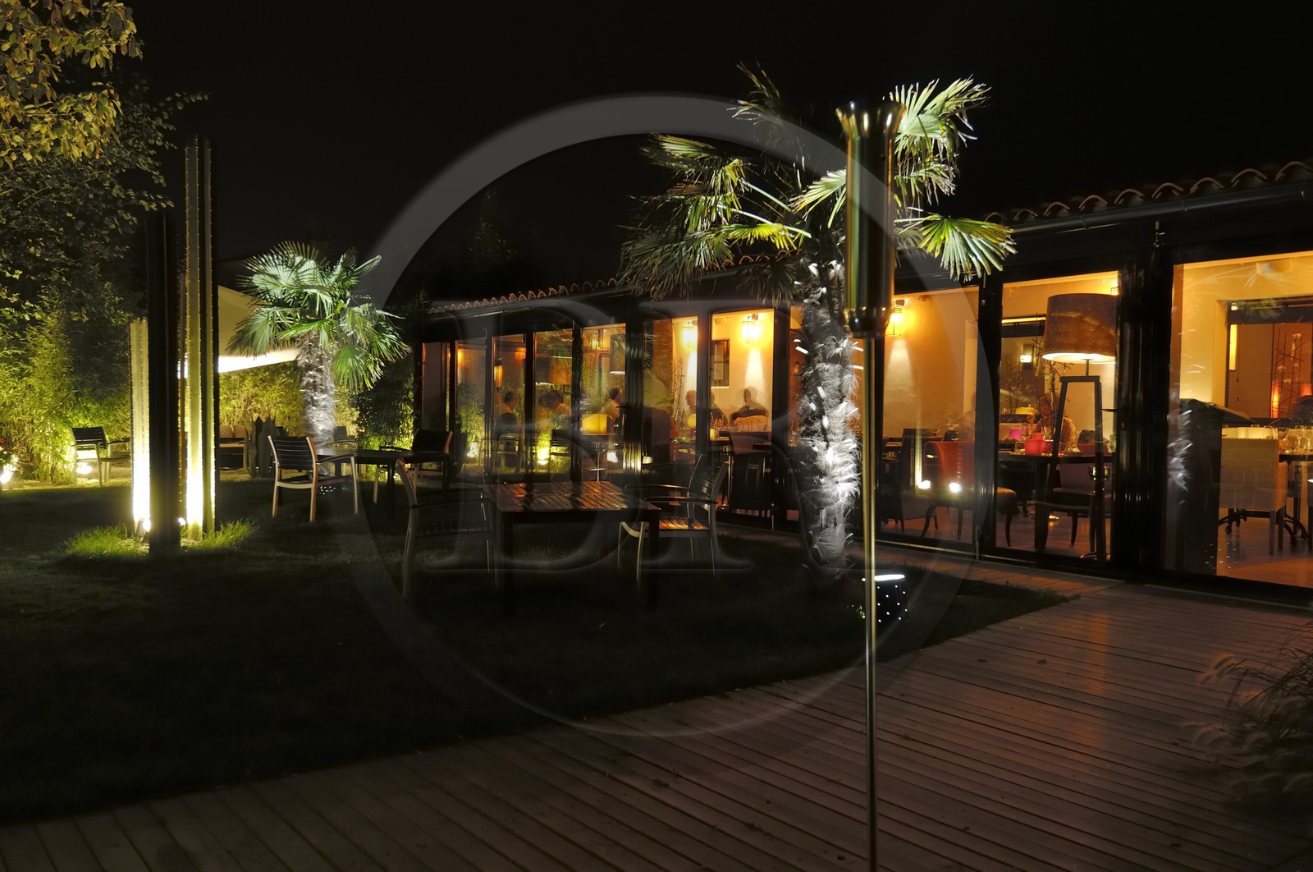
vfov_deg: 47.8
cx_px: 656
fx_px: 983
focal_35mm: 27
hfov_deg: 67.5
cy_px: 436
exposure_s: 4.5
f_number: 5.6
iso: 100
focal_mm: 18
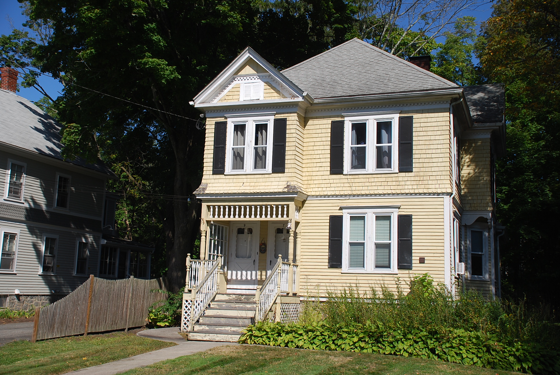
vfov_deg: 10.2
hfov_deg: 15.2
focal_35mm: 135
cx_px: 280
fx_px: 2103
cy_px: 188
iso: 100
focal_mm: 90
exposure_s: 1/800
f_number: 7.1
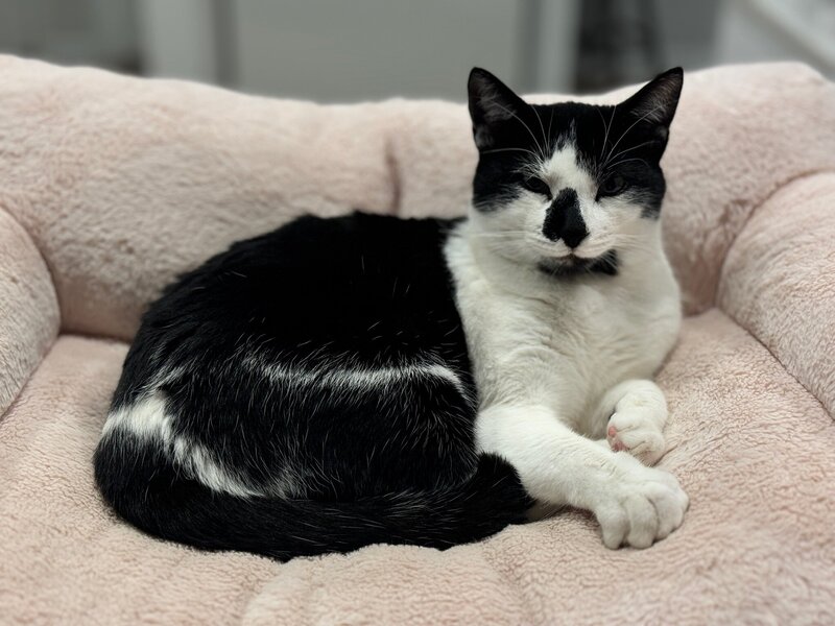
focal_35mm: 48
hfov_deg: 39.7
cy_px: 313
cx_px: 418
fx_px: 1158
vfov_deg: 30.3
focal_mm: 6.76
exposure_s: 1/60
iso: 125
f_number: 1.78
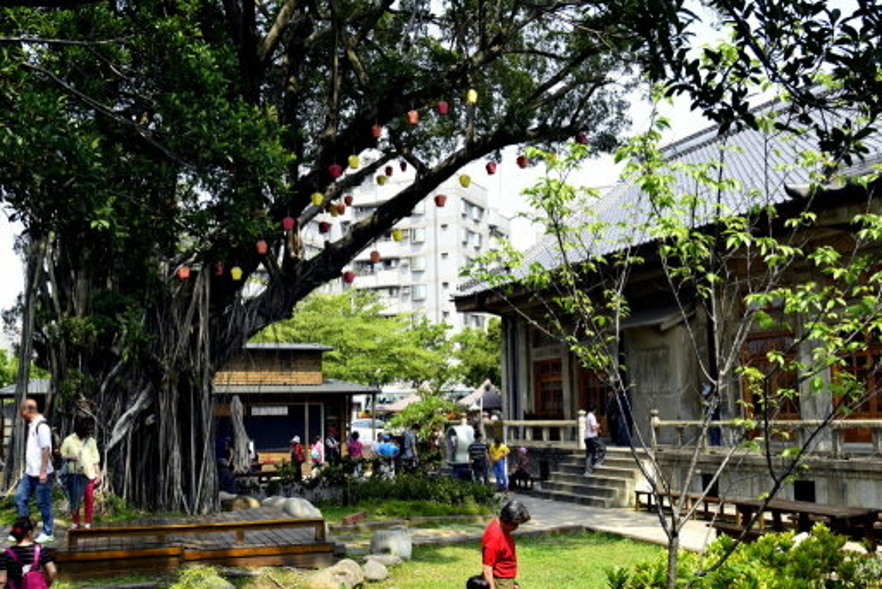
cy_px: 294
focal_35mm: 36
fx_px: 882
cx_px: 441
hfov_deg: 53.1
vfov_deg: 36.9
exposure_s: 1/125
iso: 100
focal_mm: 24
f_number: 7.1
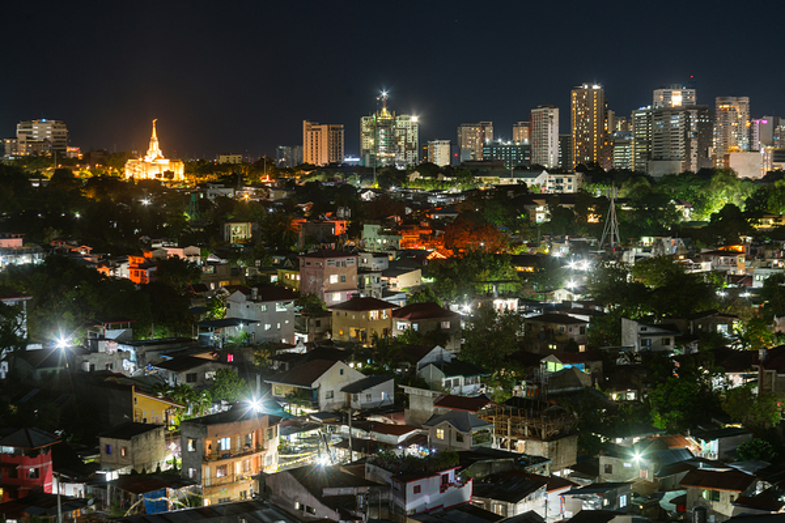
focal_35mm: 65
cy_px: 262
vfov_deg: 20.9
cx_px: 392
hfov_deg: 31.0
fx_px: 1417
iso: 160
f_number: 8
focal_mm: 65
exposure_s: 13
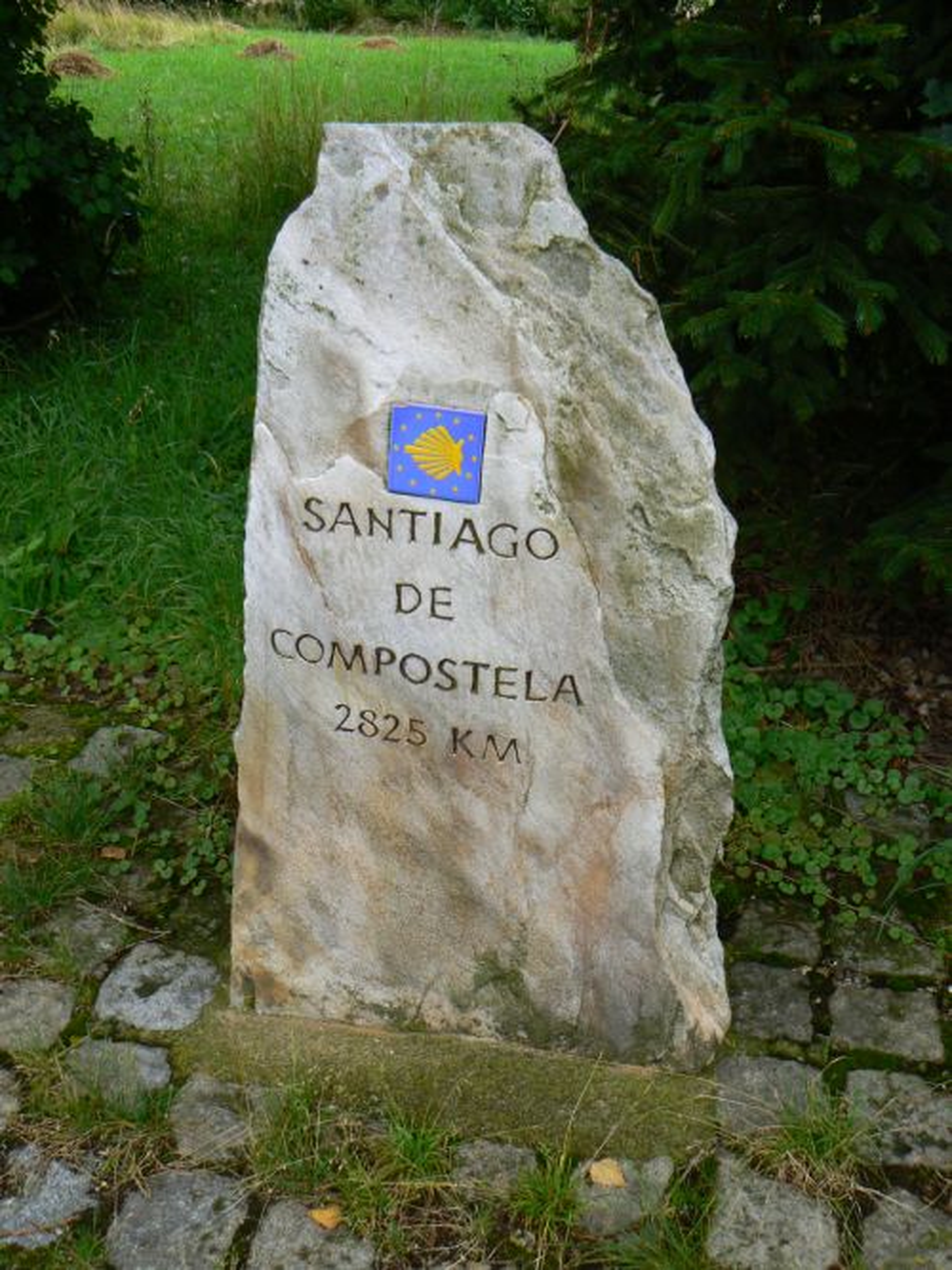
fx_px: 1321
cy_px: 635
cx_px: 476
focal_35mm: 36
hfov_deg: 39.6
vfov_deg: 51.4
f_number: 5.6
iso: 80
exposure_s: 1/200
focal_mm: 6
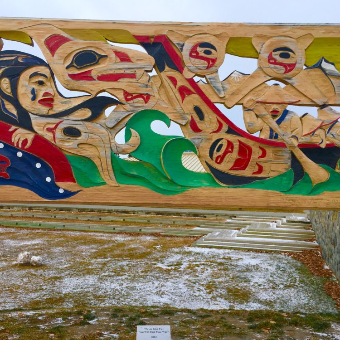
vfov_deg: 47.2
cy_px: 170
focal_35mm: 35
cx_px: 163
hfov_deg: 47.2
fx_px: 389
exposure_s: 1/610
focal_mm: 4.15
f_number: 2.2
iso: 25
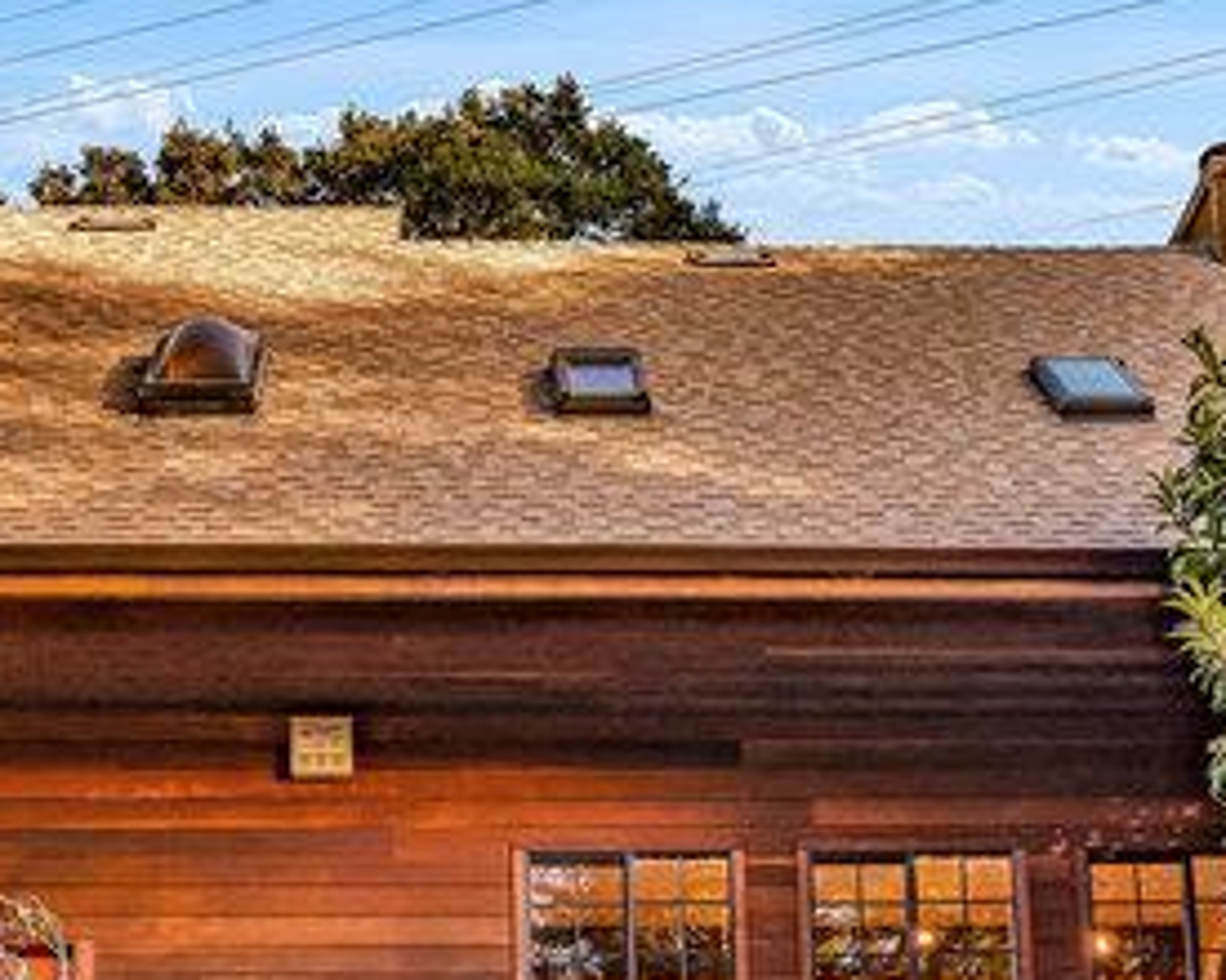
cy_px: 1094
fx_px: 2540
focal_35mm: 70
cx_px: 522
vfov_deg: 20.7
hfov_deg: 27.1
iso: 320
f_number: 8
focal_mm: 20
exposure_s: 1/20
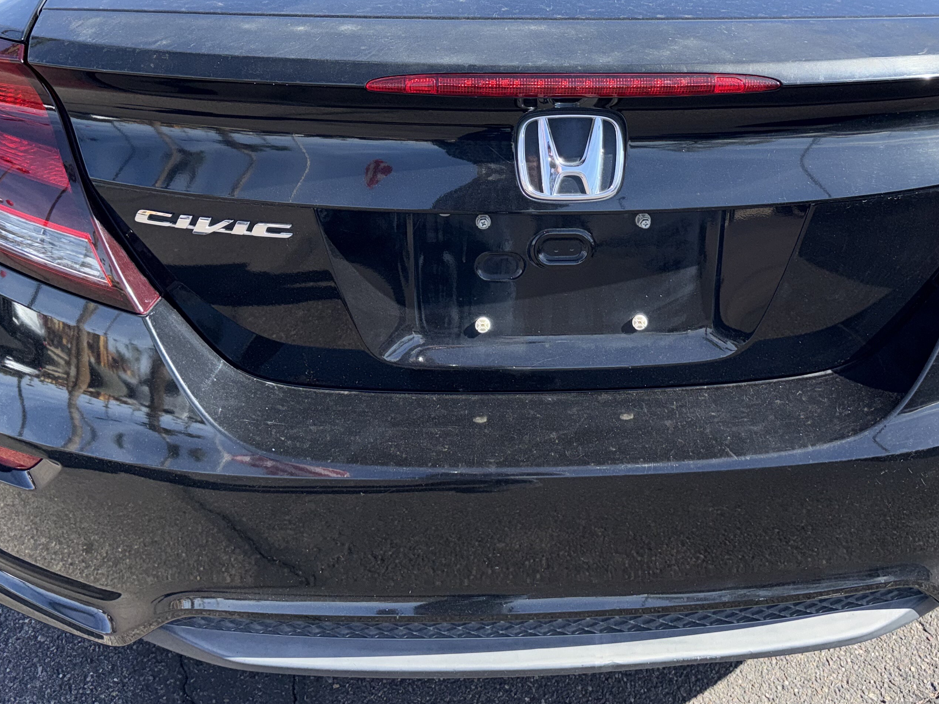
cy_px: 151
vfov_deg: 36.6
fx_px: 1031
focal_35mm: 38
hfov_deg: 48.9
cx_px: 508
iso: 50
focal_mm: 6.76
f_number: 1.78
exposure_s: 1/1261
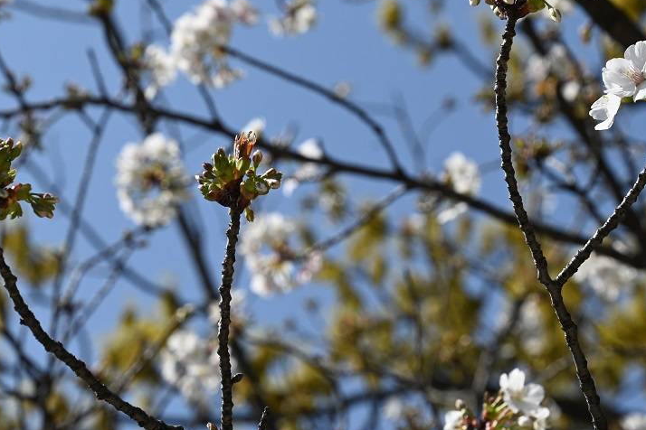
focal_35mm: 168
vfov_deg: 8.2
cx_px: 285
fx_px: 3014
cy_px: 193
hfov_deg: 12.2
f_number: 7.1
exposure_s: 1/400
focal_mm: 80
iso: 100
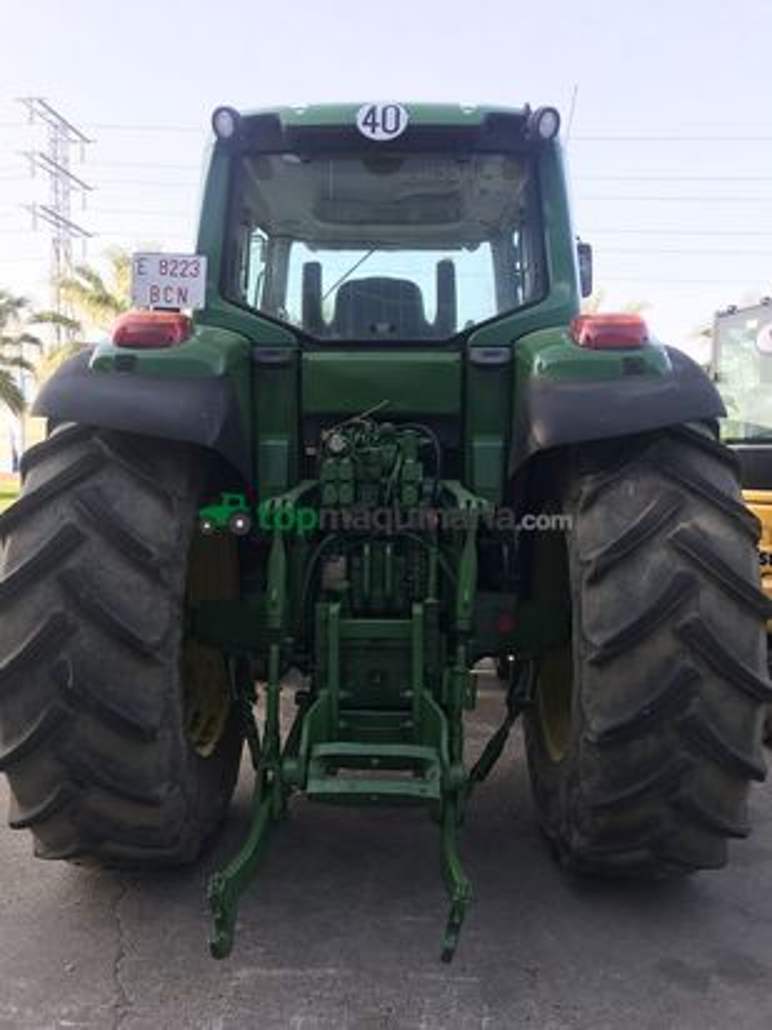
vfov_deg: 63.4
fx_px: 833
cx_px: 386
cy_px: 515
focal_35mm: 28
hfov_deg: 49.7
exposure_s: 1/231
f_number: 1.8
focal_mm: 3.99
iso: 20
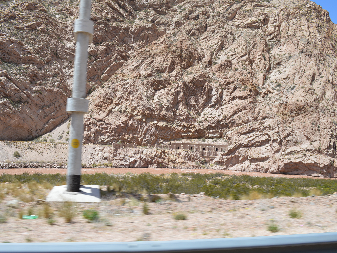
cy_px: 127
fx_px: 321
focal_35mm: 33
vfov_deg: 42.9
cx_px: 162
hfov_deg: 55.3
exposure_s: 1/200
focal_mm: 20
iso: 100
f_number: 7.1
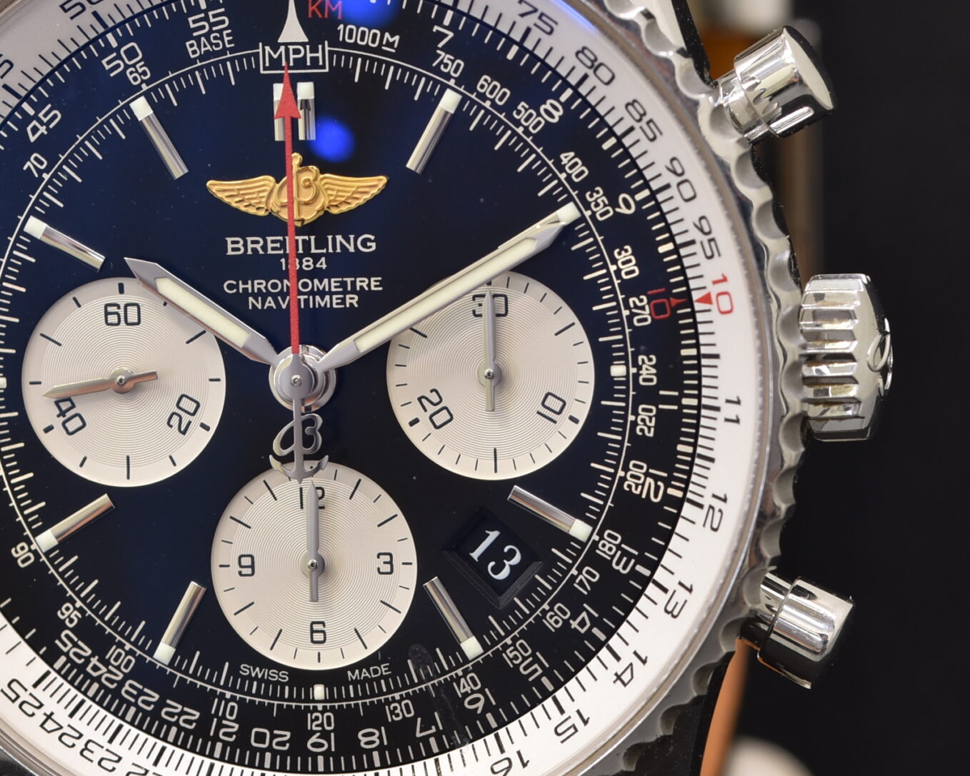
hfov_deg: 8.1
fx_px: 6863
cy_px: 323
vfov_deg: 6.5
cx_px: 354
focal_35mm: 239
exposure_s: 1/2.5
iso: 100
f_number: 11
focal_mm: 90
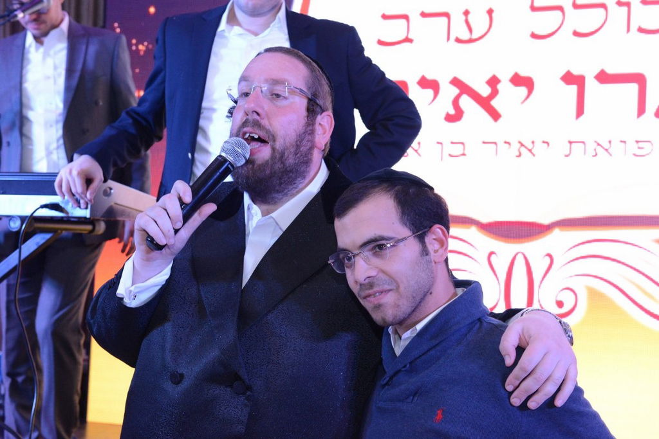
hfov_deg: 34.5
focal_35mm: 58
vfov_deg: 23.4
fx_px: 1062
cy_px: 220
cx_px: 330
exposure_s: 1/125
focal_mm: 58
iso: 4000
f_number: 7.1
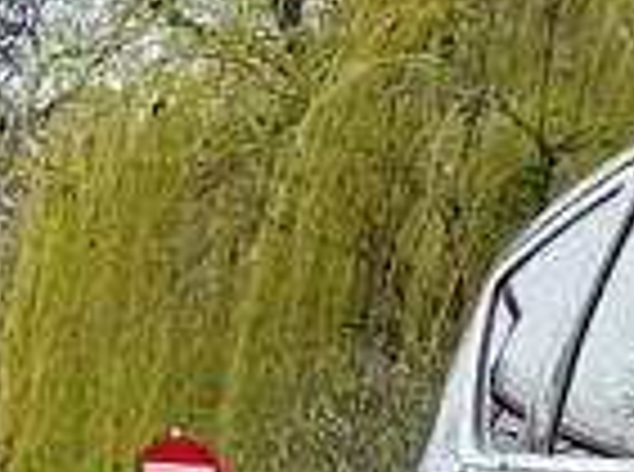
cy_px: 908
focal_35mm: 185
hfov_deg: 8.7
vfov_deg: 7.7
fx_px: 3380
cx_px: 1978
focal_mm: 5.1
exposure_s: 1/3215
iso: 50
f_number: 1.6
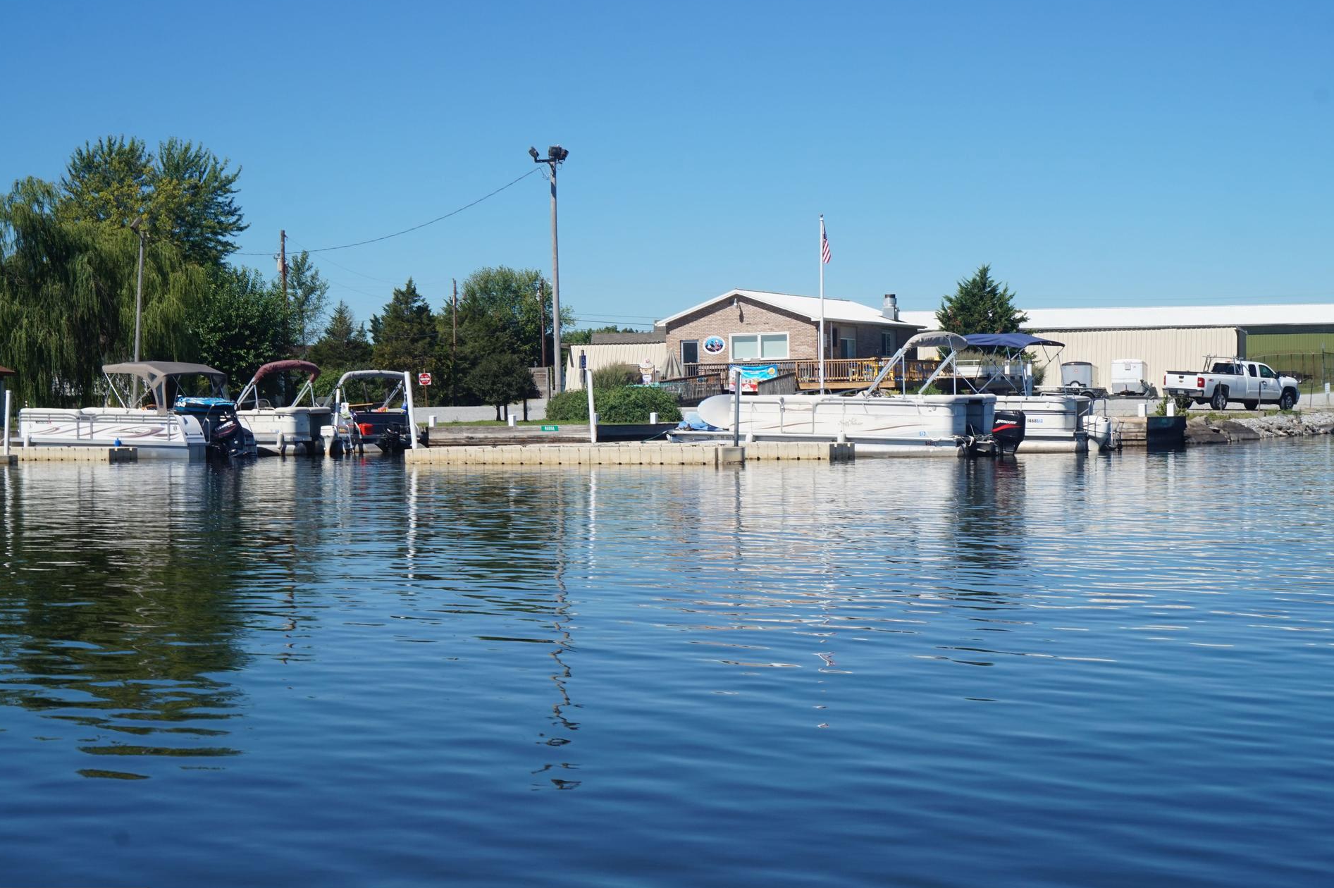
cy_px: 459
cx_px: 717
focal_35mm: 54
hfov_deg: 37.2
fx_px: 1983
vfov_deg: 25.2
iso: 100
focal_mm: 33
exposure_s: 1/125
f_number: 14
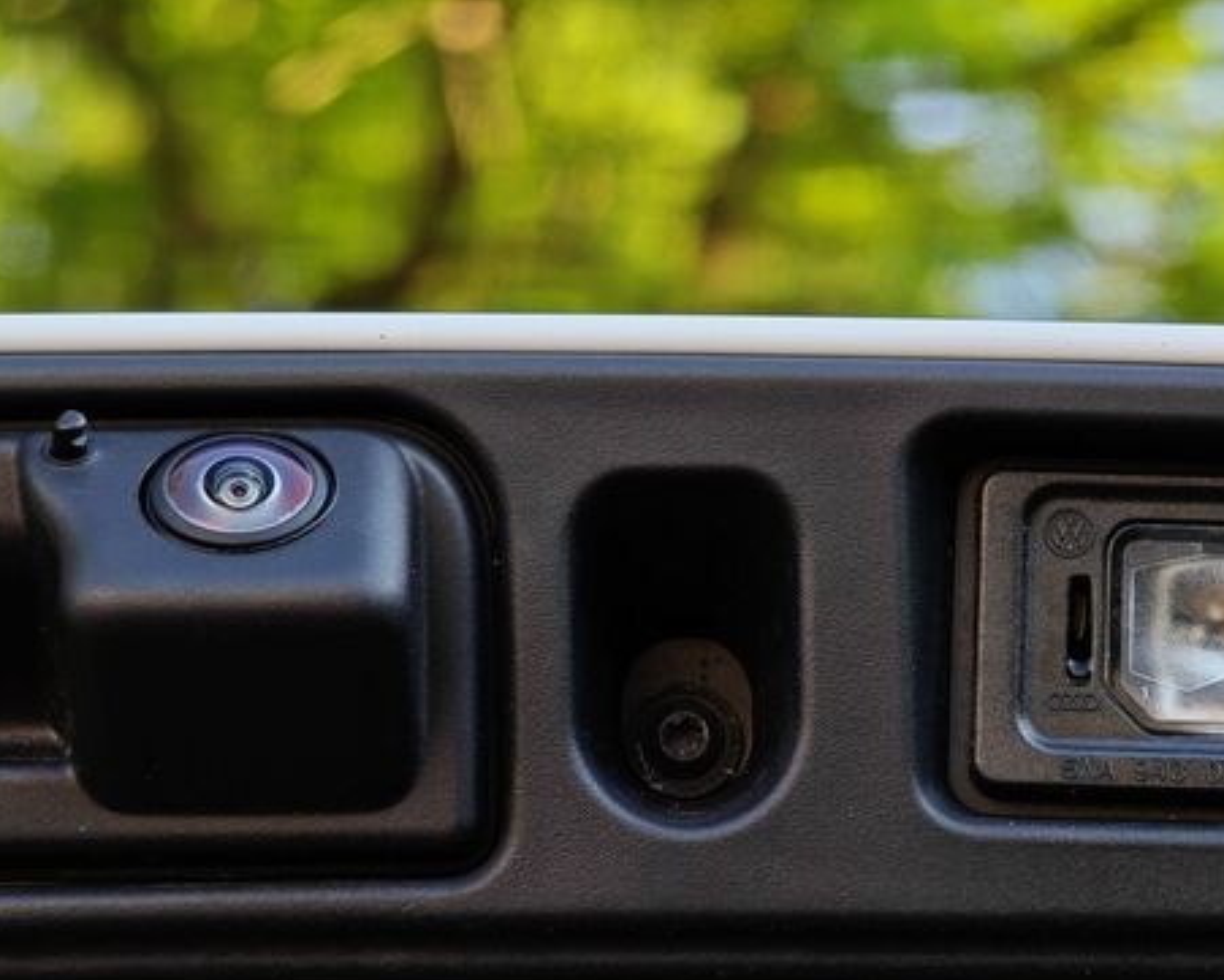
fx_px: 6921
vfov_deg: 8.1
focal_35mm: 191
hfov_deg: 10.1
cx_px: 727
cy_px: 725
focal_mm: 19.4
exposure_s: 1/169
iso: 50
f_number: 2.5
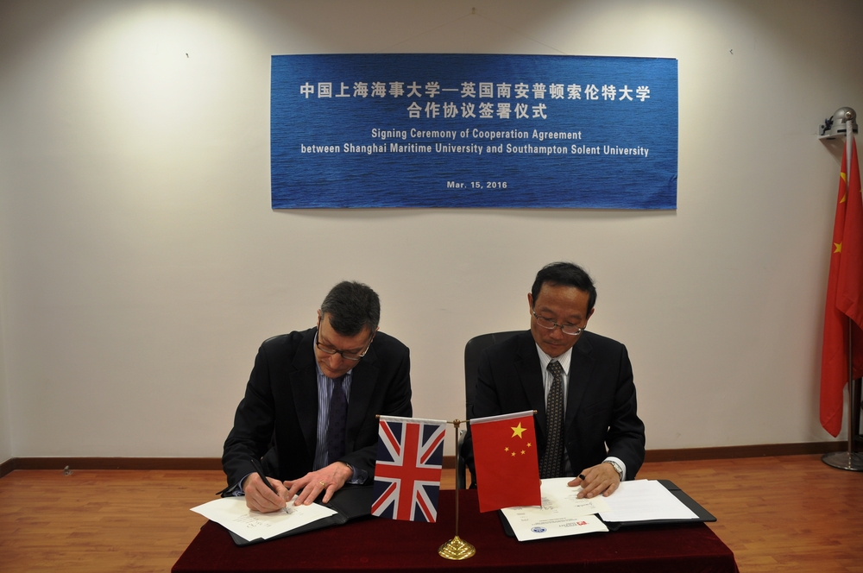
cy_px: 286
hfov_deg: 67.4
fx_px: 646
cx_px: 432
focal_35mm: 27
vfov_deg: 47.8
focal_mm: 18
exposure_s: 1/50
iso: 200
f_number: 3.5
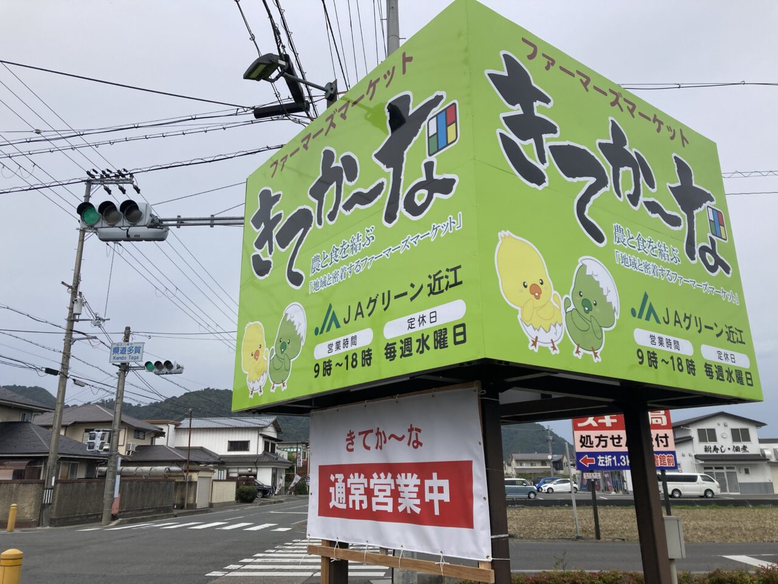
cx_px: 389
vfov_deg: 49.7
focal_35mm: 28
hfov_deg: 63.4
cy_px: 292
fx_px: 629
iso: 20
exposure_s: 1/1946
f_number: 1.8
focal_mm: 3.99
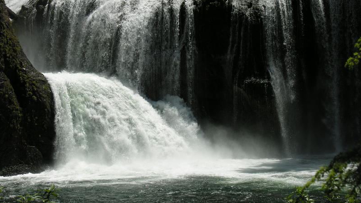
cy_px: 78
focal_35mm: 103
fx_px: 986
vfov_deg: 11.7
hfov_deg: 20.8
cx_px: 180
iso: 50
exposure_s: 1/547
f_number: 5
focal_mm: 24
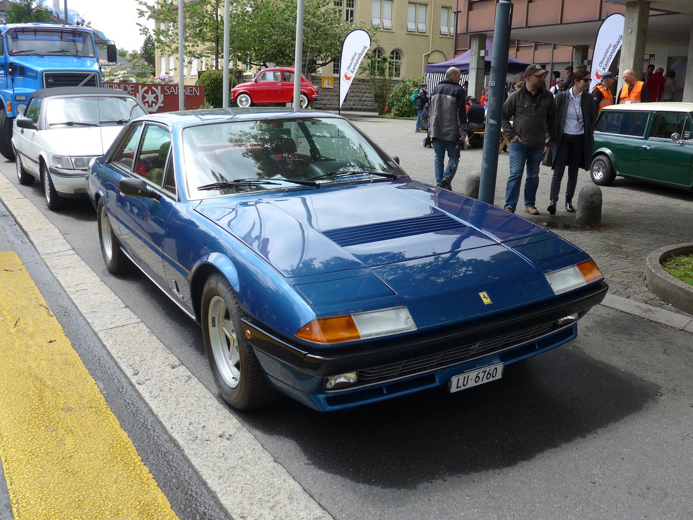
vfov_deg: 41.8
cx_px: 346
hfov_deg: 54.0
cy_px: 260
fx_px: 681
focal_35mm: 34
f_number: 2.8
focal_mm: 7
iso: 80
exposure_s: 1/640
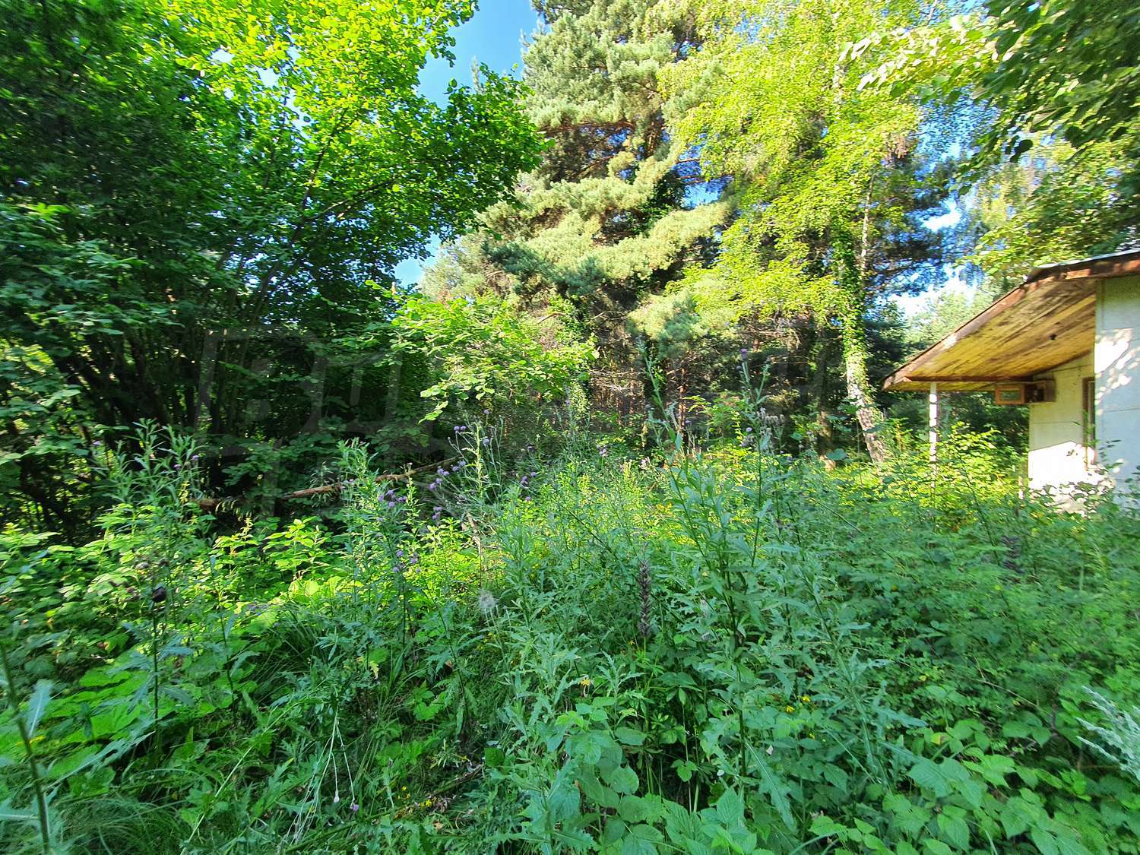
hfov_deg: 106.2
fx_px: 428
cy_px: 428
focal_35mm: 13
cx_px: 570
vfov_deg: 89.9
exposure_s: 1/107
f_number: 2.2
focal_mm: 1.8
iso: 50
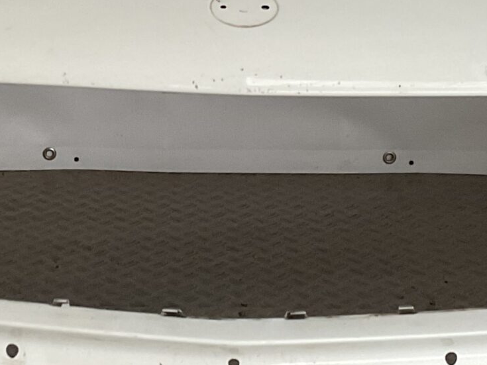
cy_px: 82
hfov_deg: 19.4
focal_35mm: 101
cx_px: 210
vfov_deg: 14.6
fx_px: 1421
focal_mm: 3
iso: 80
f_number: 1.8
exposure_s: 1/60
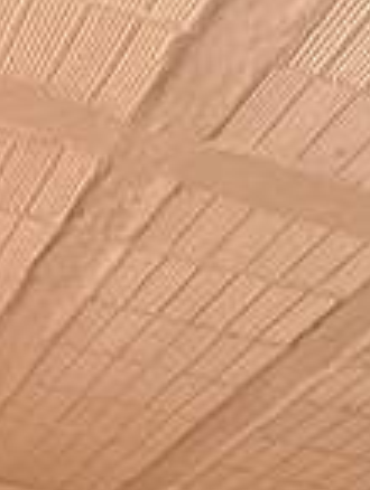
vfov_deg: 13.1
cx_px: 330
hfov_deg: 12.8
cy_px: 1155
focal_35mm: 115
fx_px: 1634
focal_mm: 2.22
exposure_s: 1/60
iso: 400
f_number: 2.2
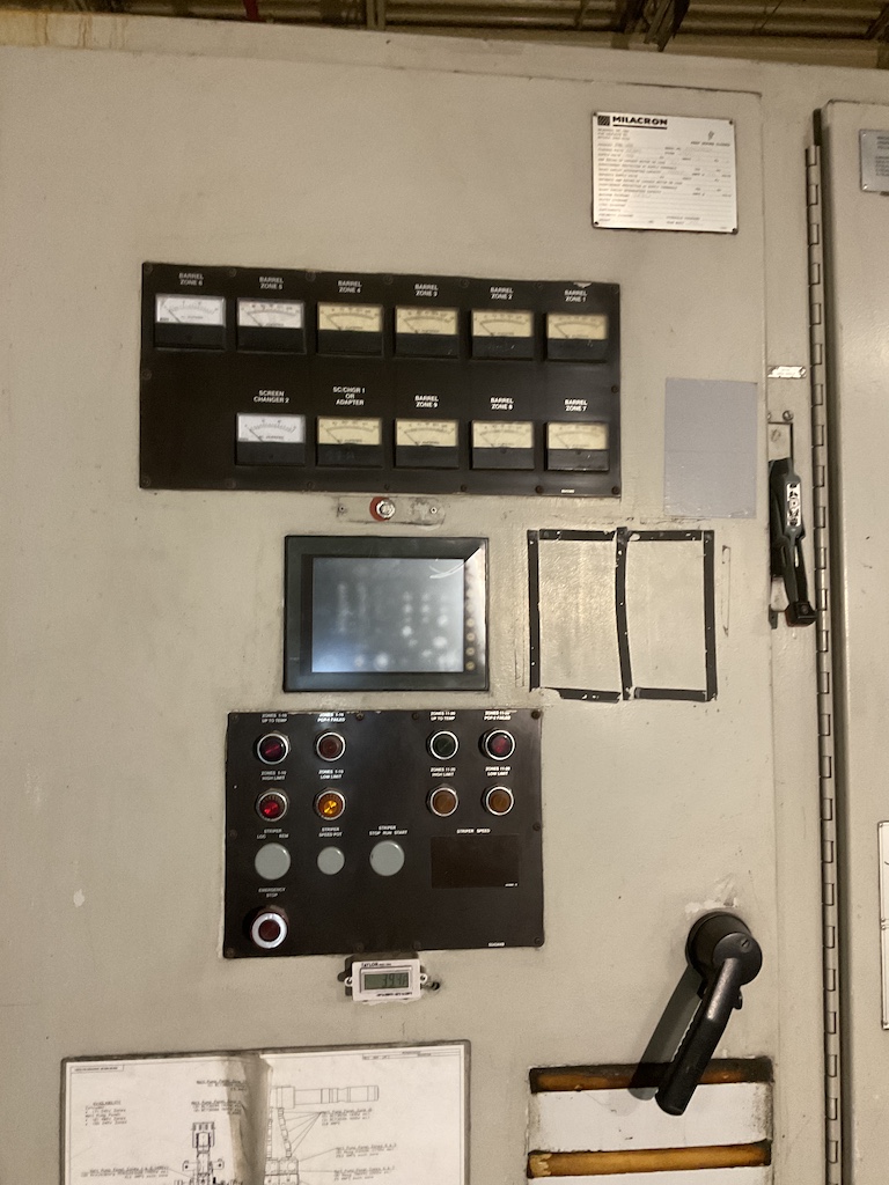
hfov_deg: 48.2
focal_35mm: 29
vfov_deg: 61.7
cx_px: 444
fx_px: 993
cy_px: 592
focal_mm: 3
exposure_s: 1/40
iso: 320
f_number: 1.8
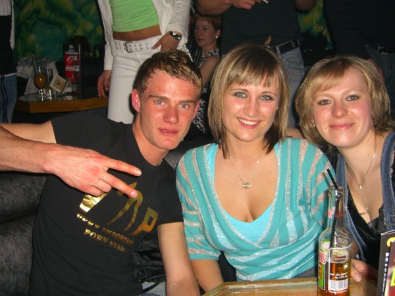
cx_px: 198
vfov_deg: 37.7
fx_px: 434
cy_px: 148
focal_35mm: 38
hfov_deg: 49.0
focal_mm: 7.9
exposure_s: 1/60
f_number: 2.8
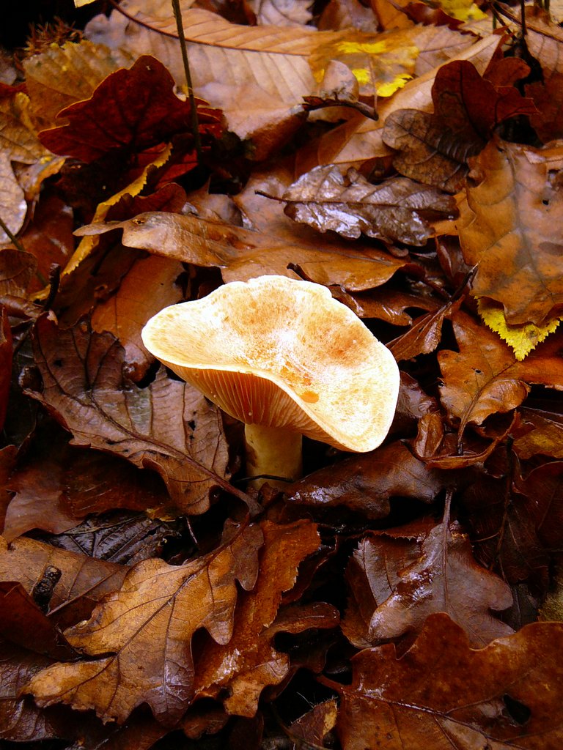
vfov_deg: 52.6
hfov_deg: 40.7
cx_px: 282
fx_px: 759
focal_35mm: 35
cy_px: 375
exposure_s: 1/30
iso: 160
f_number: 2.8
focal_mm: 5.2
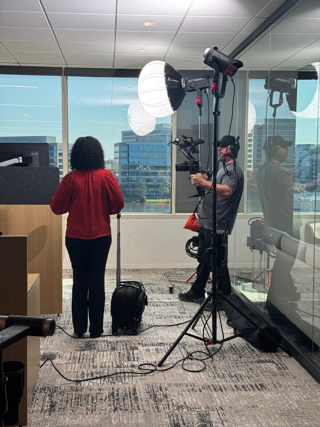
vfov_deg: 39.7
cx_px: 160
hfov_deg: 30.3
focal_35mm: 48
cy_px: 214
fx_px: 592
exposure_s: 1/312
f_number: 1.78
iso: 64
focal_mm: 6.76
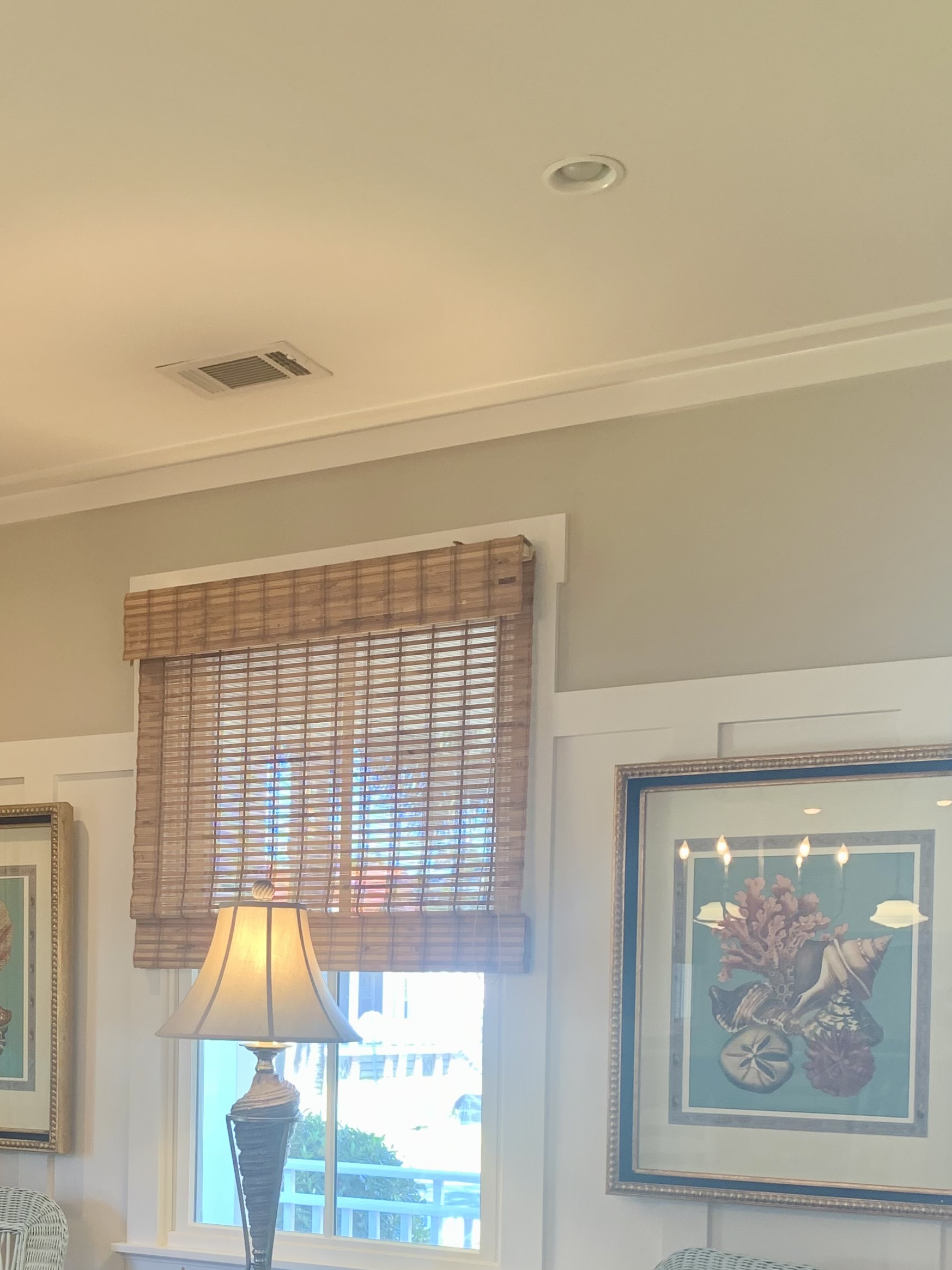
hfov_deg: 31.6
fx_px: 1650
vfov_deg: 40.0
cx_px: 244
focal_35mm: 45
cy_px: 1051
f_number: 1.8
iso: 125
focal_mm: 4.25
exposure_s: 1/60
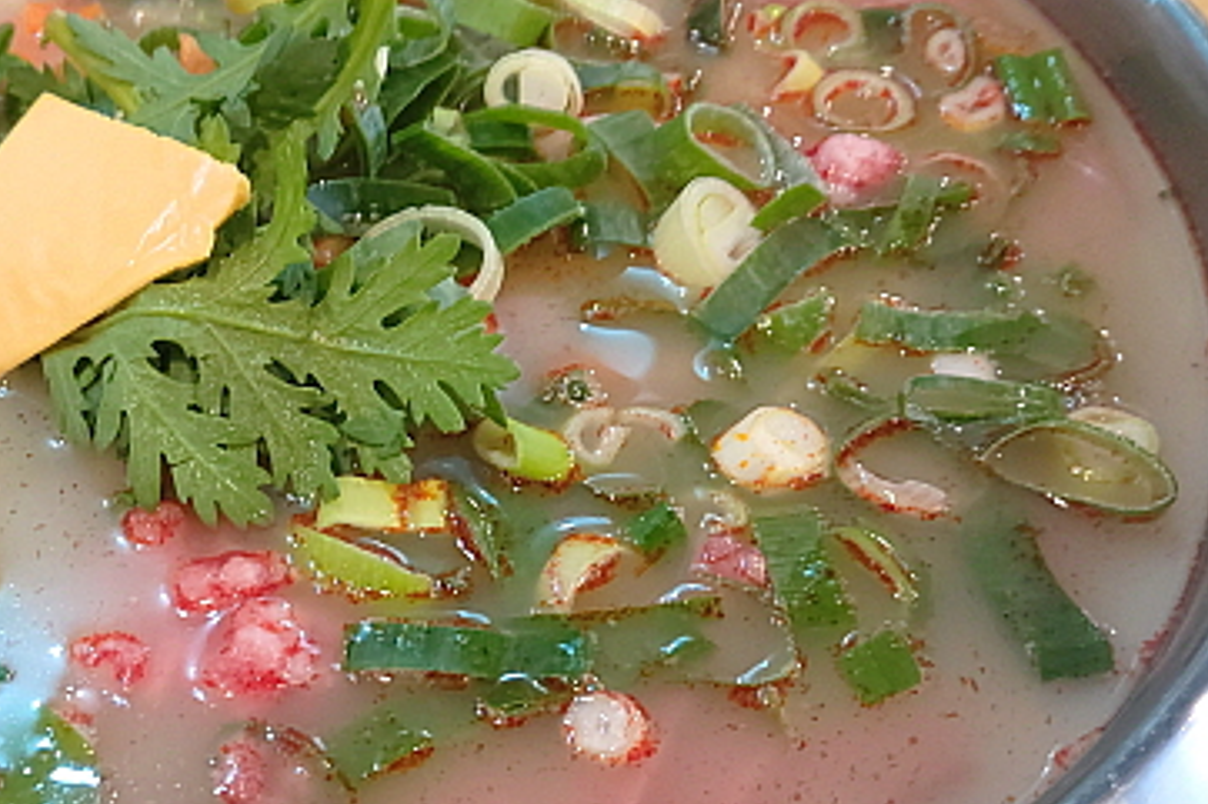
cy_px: 484
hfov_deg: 41.3
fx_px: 1543
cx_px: 274
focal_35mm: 46
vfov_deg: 29.1
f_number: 2
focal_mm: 4.58
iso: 200
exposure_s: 1/30
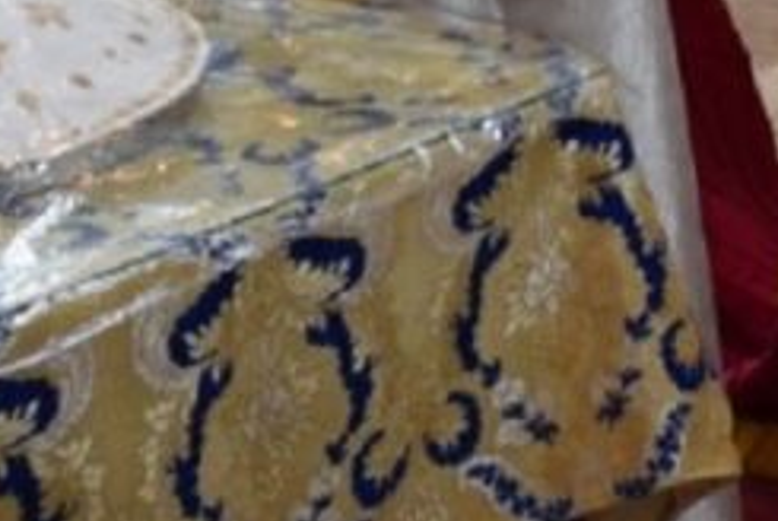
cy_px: -349
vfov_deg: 8.2
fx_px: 3527
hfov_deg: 12.5
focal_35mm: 163
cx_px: 753
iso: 1000
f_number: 3.8
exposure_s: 1/60
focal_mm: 26
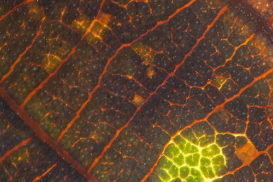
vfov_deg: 3.2
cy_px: 15
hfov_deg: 4.7
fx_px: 3275
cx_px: 611
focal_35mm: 432
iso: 100
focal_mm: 90
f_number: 20
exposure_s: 1/1.67
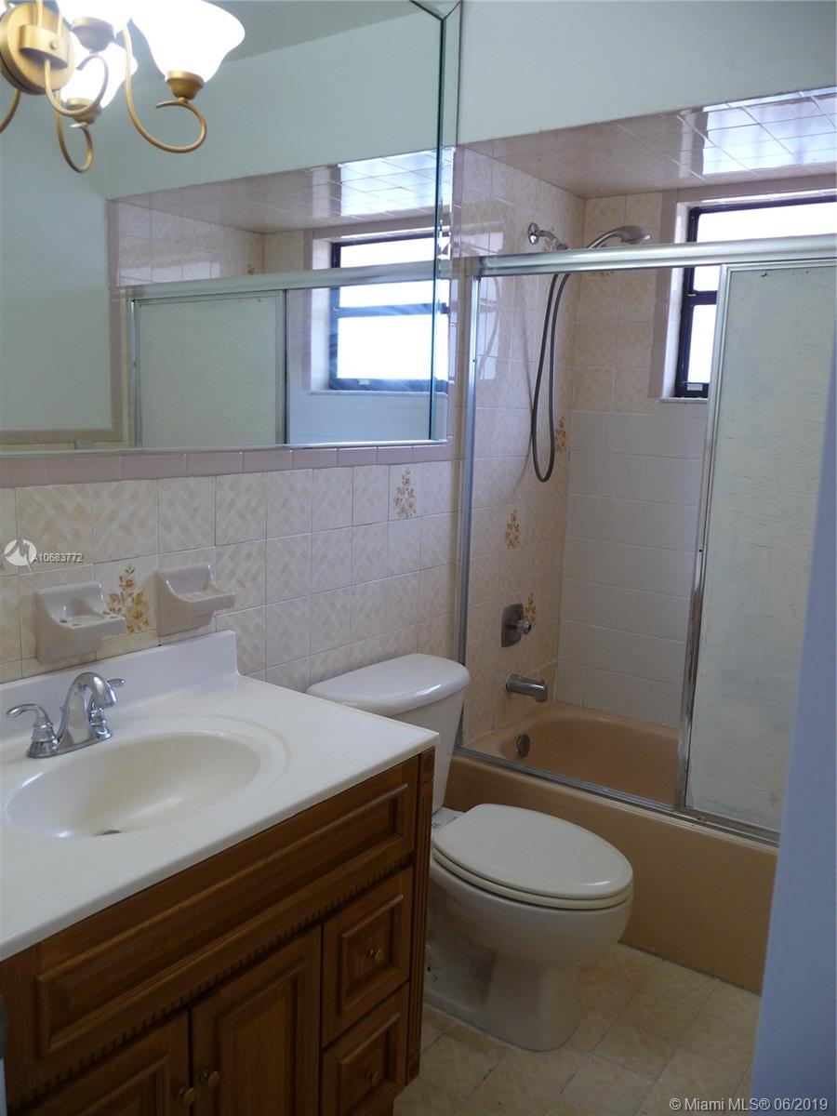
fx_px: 903
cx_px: 418
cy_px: 558
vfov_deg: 63.4
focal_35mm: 28
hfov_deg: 49.7
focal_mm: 4.7
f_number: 3.3
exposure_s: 1/30
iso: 125
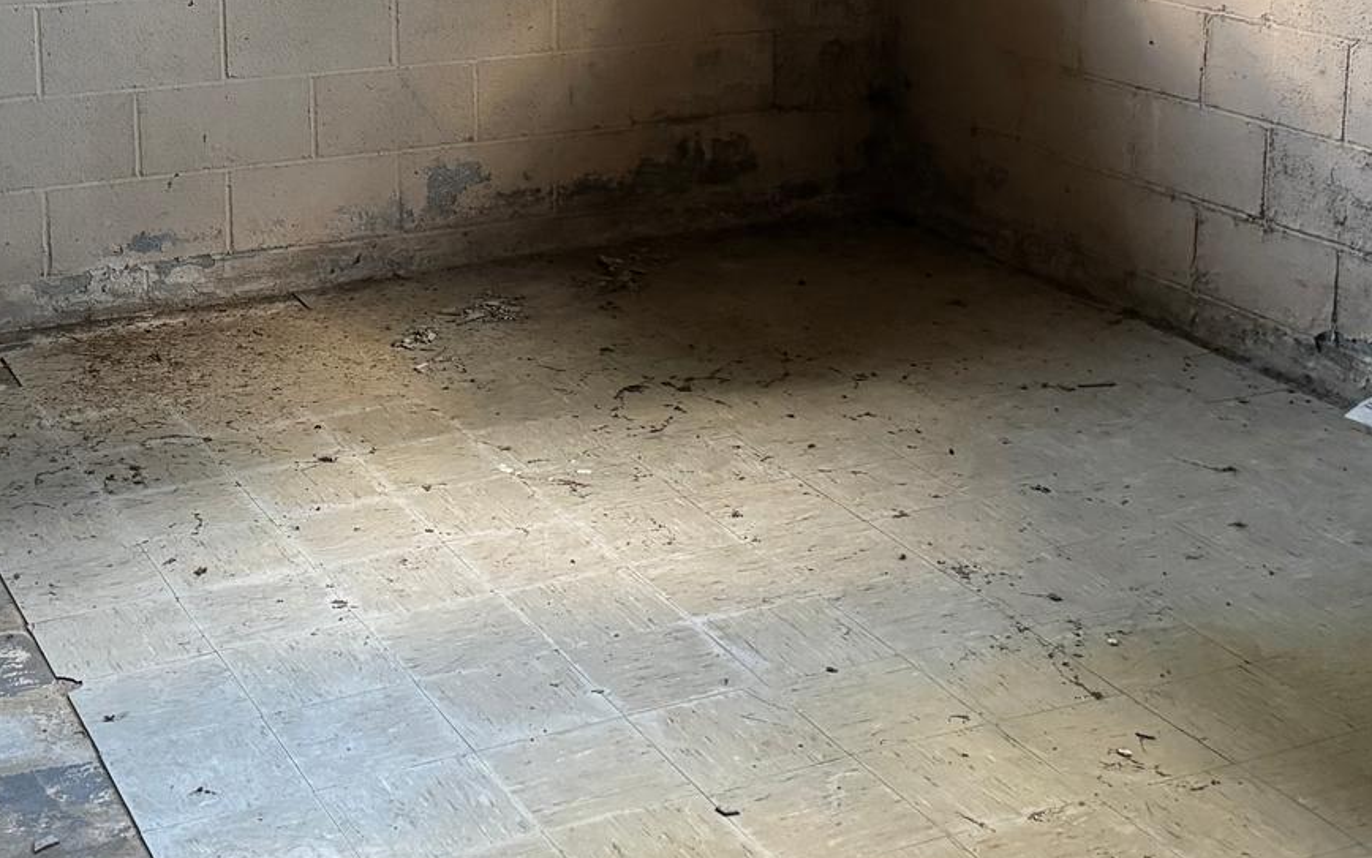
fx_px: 2244
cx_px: 566
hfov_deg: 33.9
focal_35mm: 60
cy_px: 92
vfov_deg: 21.2
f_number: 1.78
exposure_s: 1/40
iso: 640
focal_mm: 6.76
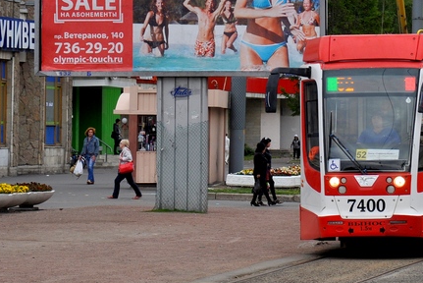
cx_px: 378
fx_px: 2763
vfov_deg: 5.8
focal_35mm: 235
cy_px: -1
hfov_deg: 8.7
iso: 250
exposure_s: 1/320
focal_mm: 66
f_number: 5.3
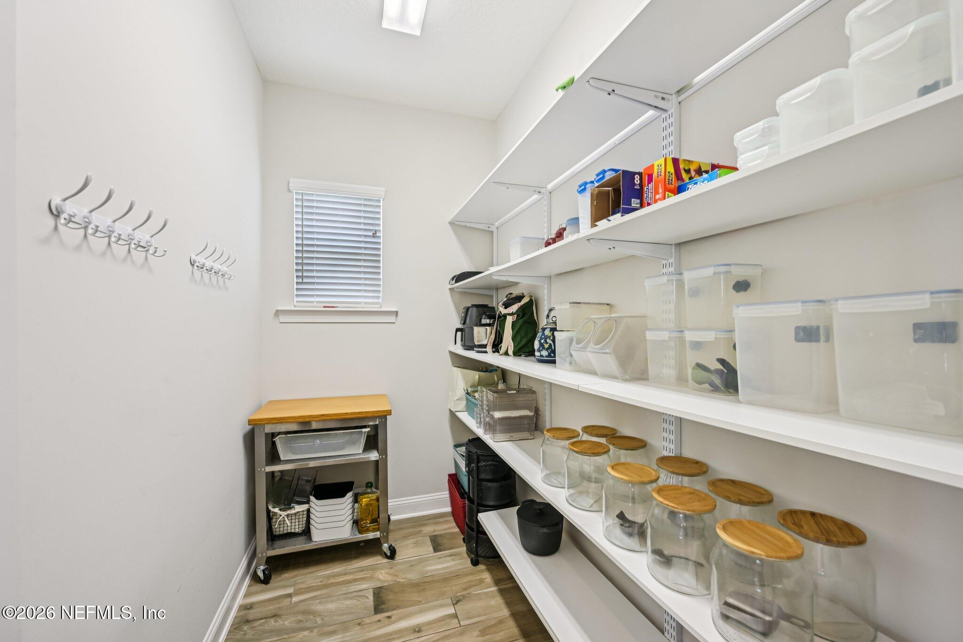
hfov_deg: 104.3
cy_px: 321
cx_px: 482
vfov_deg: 81.2
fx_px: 374
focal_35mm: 14
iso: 400
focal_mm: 14
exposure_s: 1/15
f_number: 8
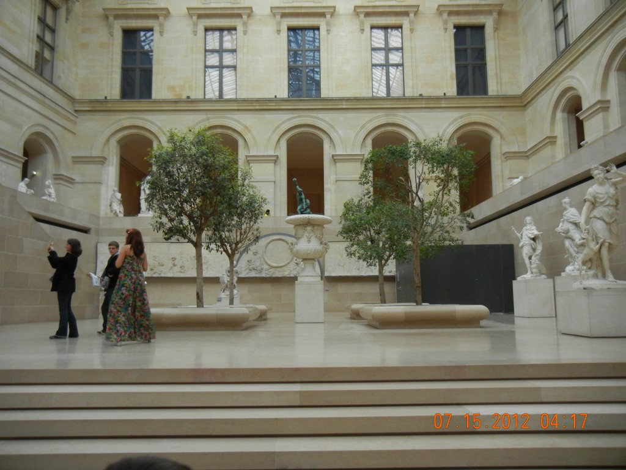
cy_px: 235
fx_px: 543
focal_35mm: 30
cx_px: 313
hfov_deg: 60.0
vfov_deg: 46.8
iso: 342
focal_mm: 5.4
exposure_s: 1/60.2
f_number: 3.5
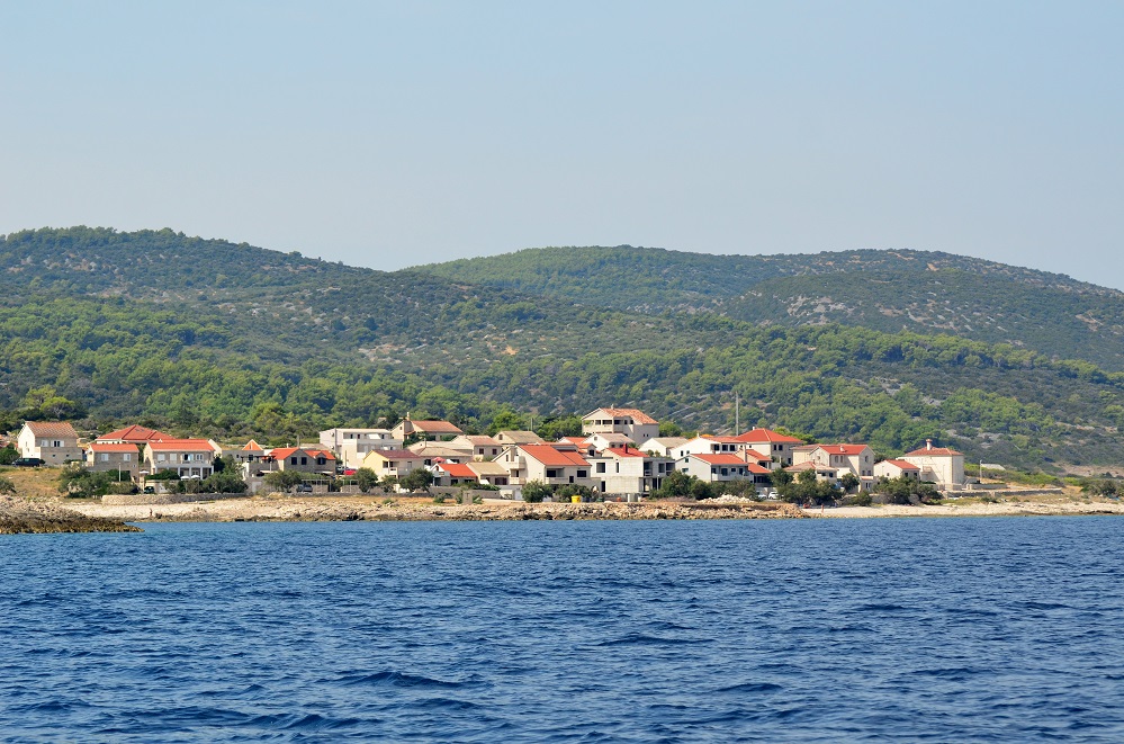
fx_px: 3831
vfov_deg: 11.1
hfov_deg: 16.7
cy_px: 372
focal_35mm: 123
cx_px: 562
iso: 400
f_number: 5.6
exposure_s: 1/2000
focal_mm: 82
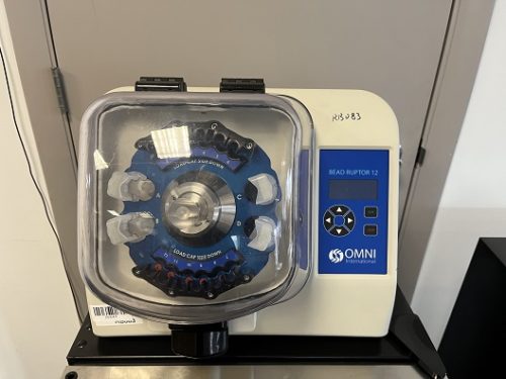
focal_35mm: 26
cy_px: 190
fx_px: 380
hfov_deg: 67.3
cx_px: 253
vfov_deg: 53.1
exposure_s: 1/60
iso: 250
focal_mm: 5.1
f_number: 1.6
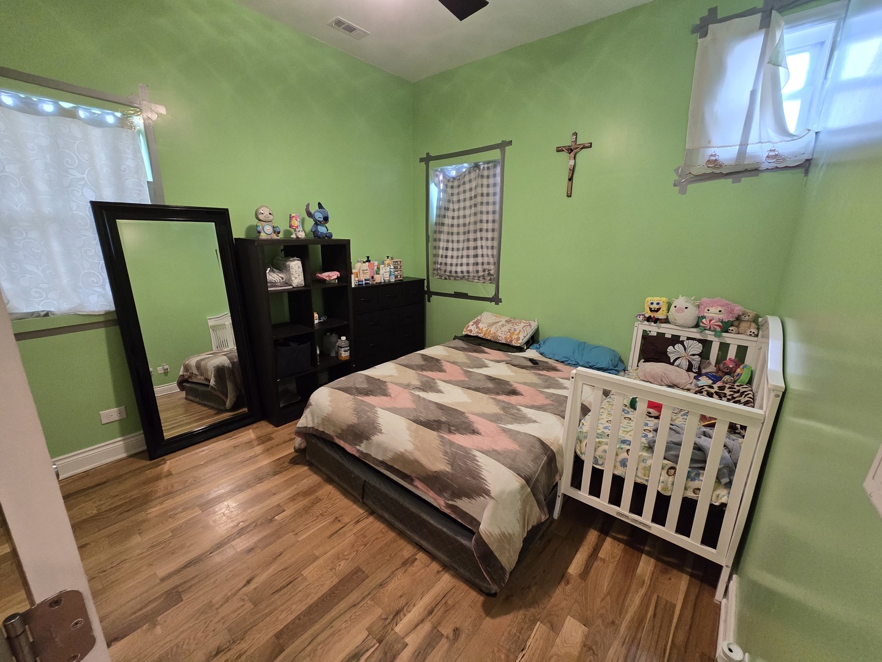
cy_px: 331
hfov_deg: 106.2
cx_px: 441
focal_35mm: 13
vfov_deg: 89.9
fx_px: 331
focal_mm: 2.2
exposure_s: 1/60
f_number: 2.2
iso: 500
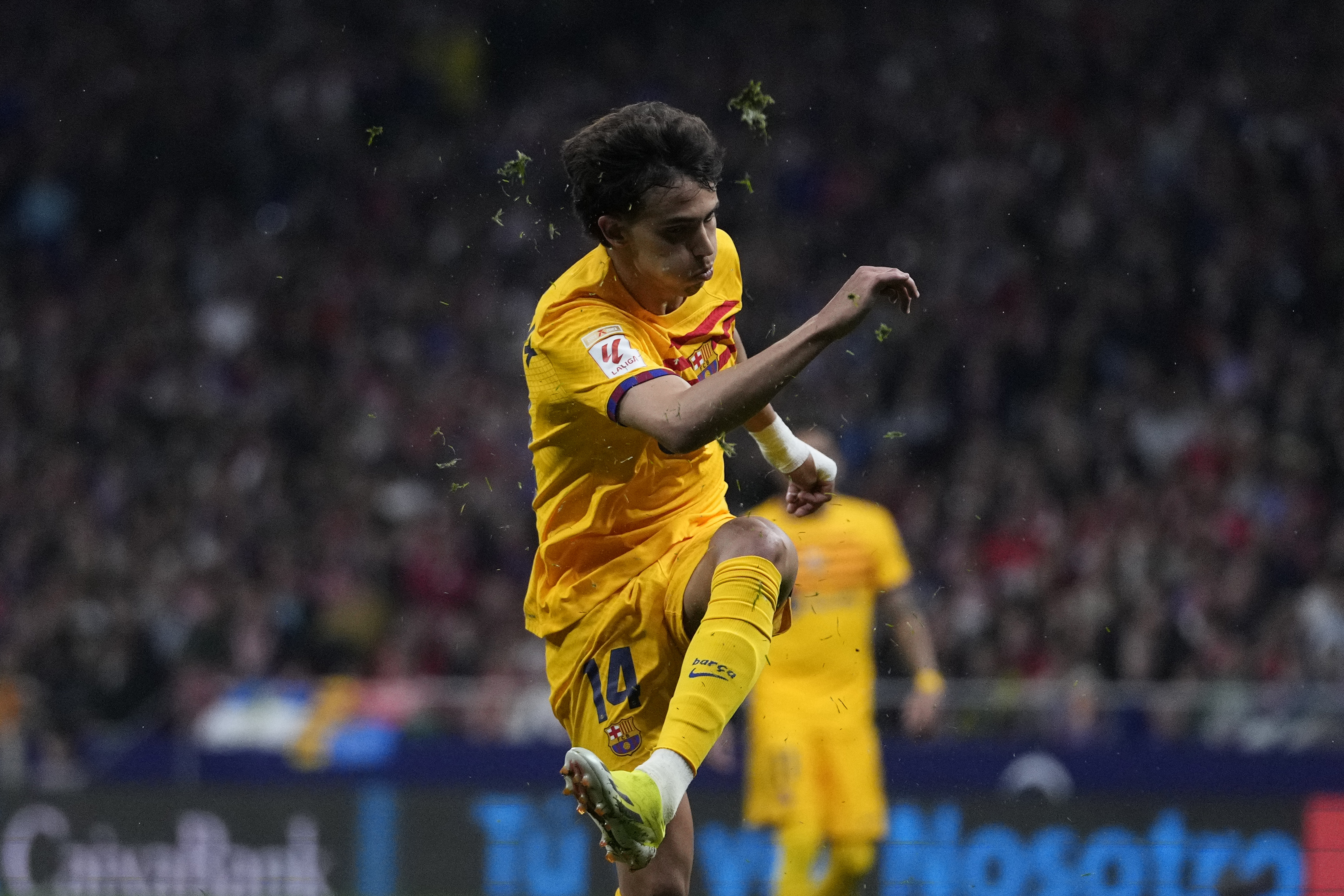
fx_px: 7466
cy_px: 448
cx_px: 672
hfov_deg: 10.3
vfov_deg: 6.9
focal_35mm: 200
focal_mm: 200
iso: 4000
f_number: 2.8
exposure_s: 1/4000
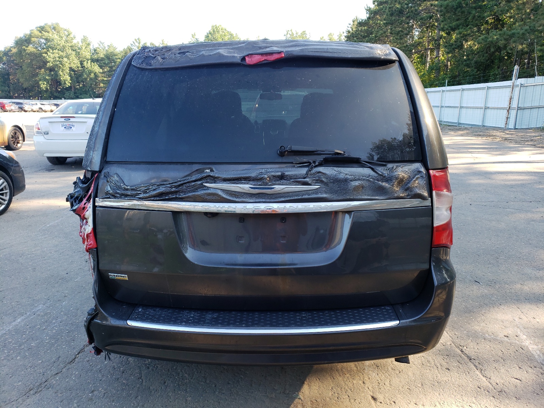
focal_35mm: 26
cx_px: 272
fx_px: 409
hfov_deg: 67.3
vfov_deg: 53.1
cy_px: 204
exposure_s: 1/278
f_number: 1.5
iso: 50
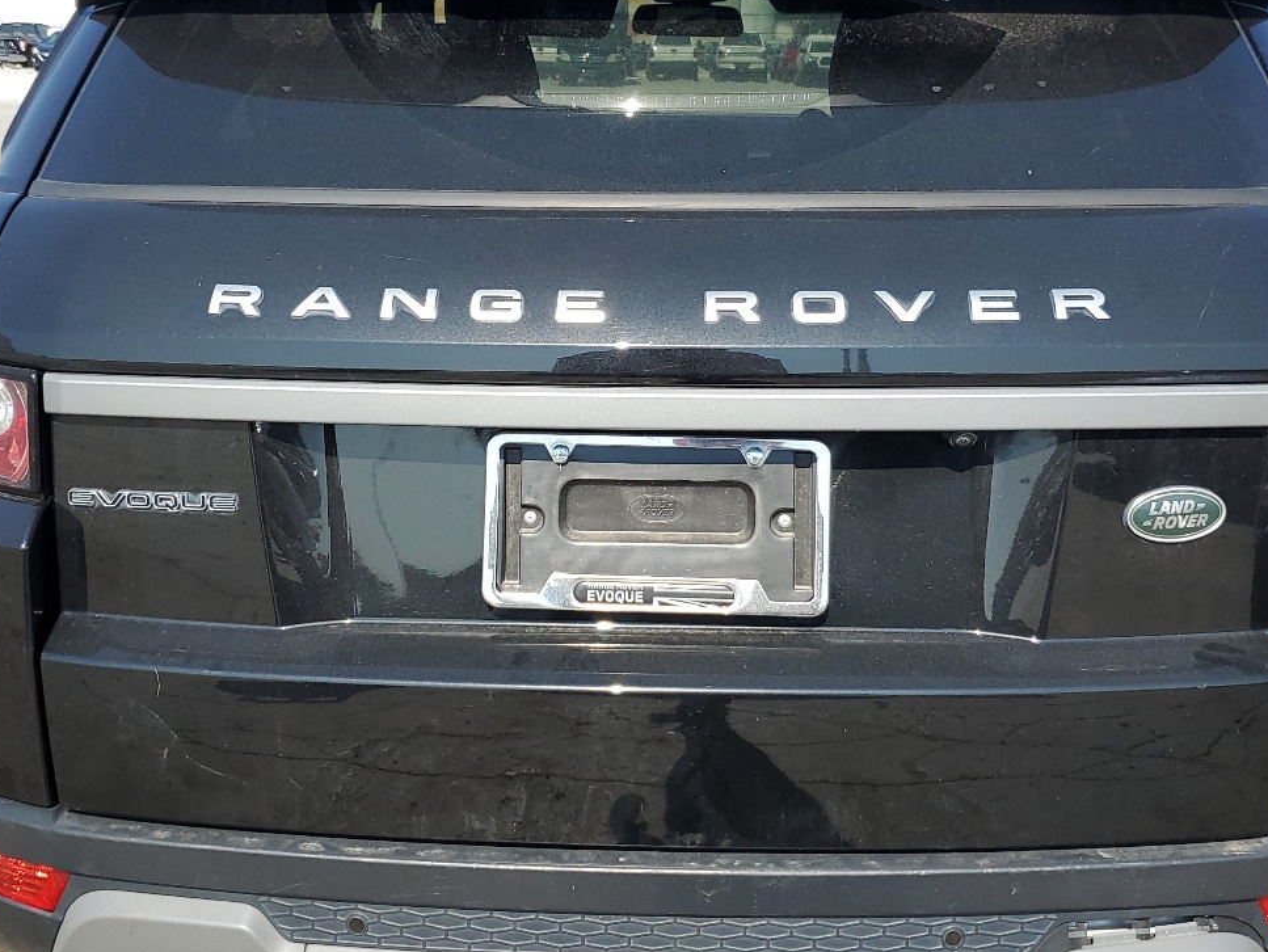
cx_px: 673
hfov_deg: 43.8
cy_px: 401
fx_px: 1576
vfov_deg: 33.6
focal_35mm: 43
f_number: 1.5
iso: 50
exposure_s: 1/2000
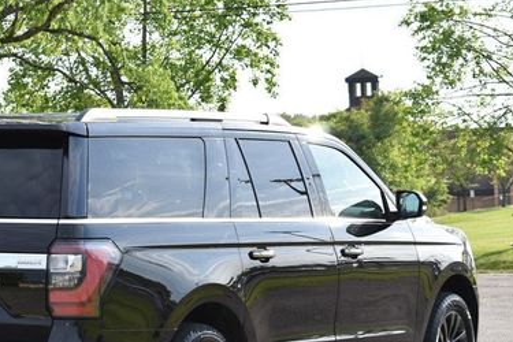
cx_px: 105
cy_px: 240
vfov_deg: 10.3
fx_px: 1895
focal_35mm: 133
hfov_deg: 15.3
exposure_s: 1/250
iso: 180
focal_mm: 52
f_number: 8
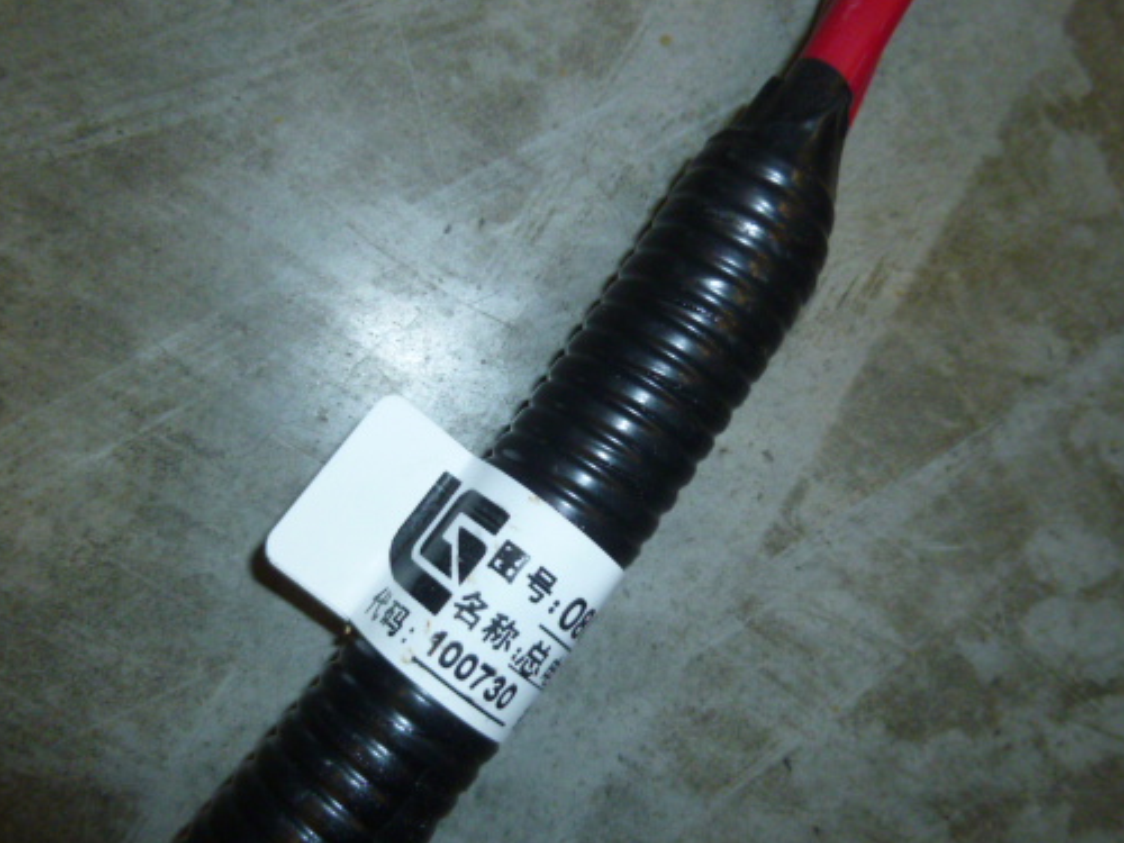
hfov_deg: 56.8
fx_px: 1039
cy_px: 490
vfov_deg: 44.0
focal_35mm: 32
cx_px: 535
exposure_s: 1/60
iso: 200
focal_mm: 4.5
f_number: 3.1
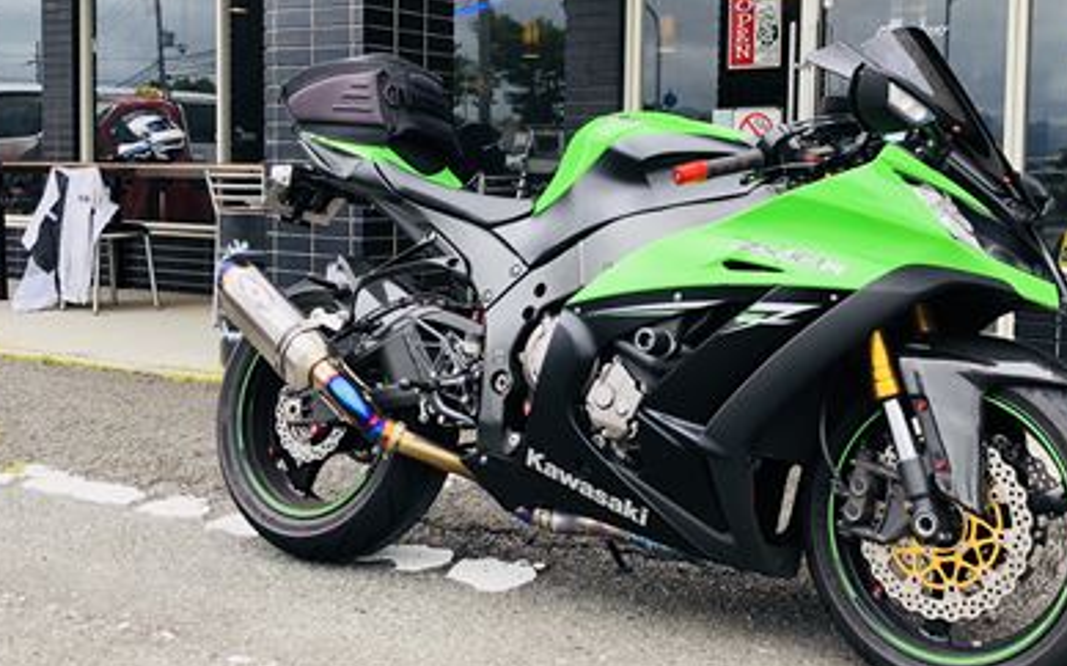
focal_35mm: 49
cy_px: 283
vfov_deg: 26.3
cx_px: 575
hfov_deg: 41.0
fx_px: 1424
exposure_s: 1/120
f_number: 1.8
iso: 25
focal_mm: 3.99
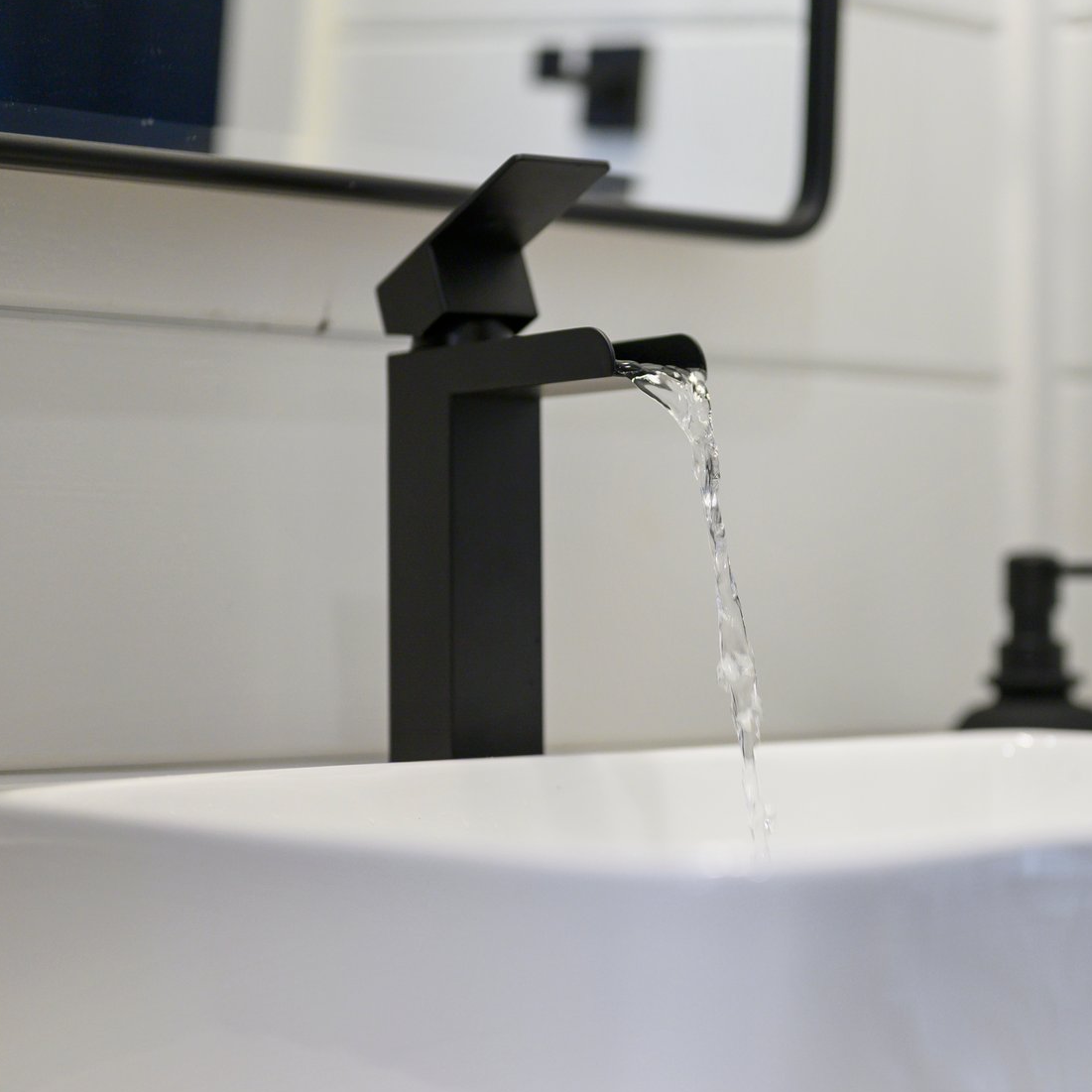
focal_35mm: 79
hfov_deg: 21.7
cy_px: 550
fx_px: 2820
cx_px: 818
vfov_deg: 21.9
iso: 400
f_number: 1.8
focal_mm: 50
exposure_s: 1/320
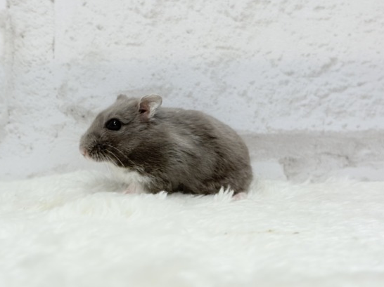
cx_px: 162
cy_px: 144
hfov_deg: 31.6
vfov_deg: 24.0
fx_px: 676
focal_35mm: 61
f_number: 1.6
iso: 64
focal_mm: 5.96
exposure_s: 1/100
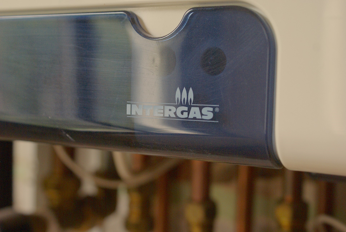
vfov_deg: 20.2
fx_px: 649
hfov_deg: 29.8
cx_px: 173
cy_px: 116
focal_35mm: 68
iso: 800
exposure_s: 1/25
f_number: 5.6
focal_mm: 45
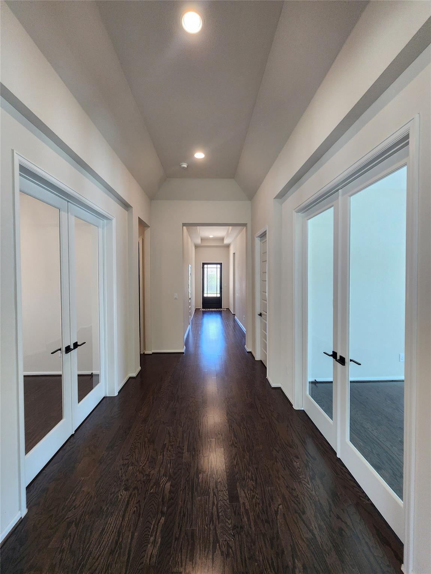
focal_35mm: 13
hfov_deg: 89.9
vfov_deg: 106.2
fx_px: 216
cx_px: 216
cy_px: 287
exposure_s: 1/60.2
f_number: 2.2
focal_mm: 2.2
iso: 125
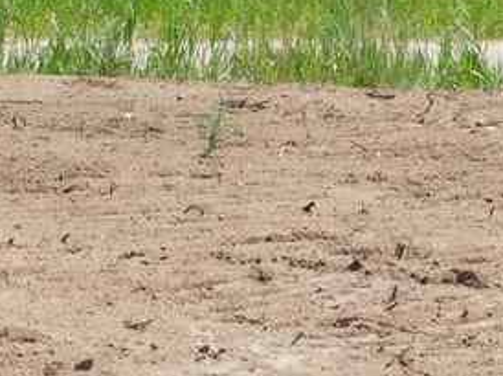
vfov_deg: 4.4
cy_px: -460
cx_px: 630
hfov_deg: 5.9
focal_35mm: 332
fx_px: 4820
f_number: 4.3
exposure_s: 1/640
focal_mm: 12.6
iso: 125
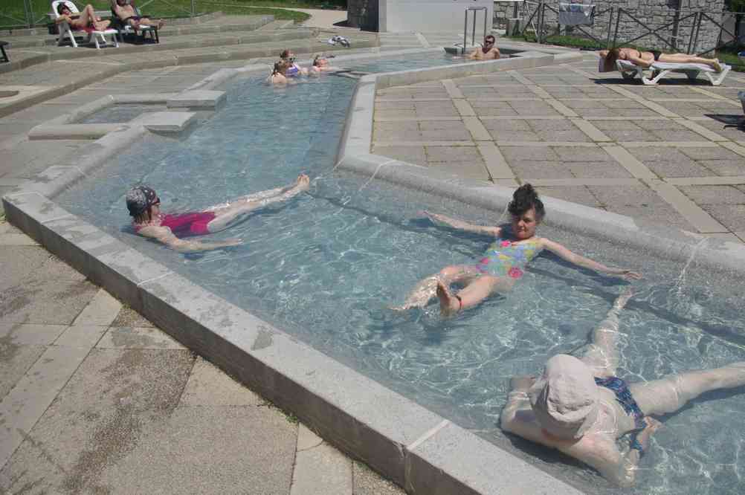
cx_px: 372
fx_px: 620
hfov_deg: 62.0
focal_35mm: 30
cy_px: 248
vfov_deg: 43.5
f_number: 8
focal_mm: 20
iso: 100
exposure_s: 1/350
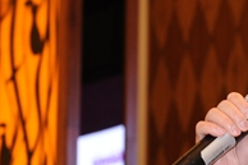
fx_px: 1562
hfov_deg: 9.0
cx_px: 220
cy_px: 191
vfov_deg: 6.0
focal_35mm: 227
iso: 1000
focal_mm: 55
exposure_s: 1/60
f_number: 3.5
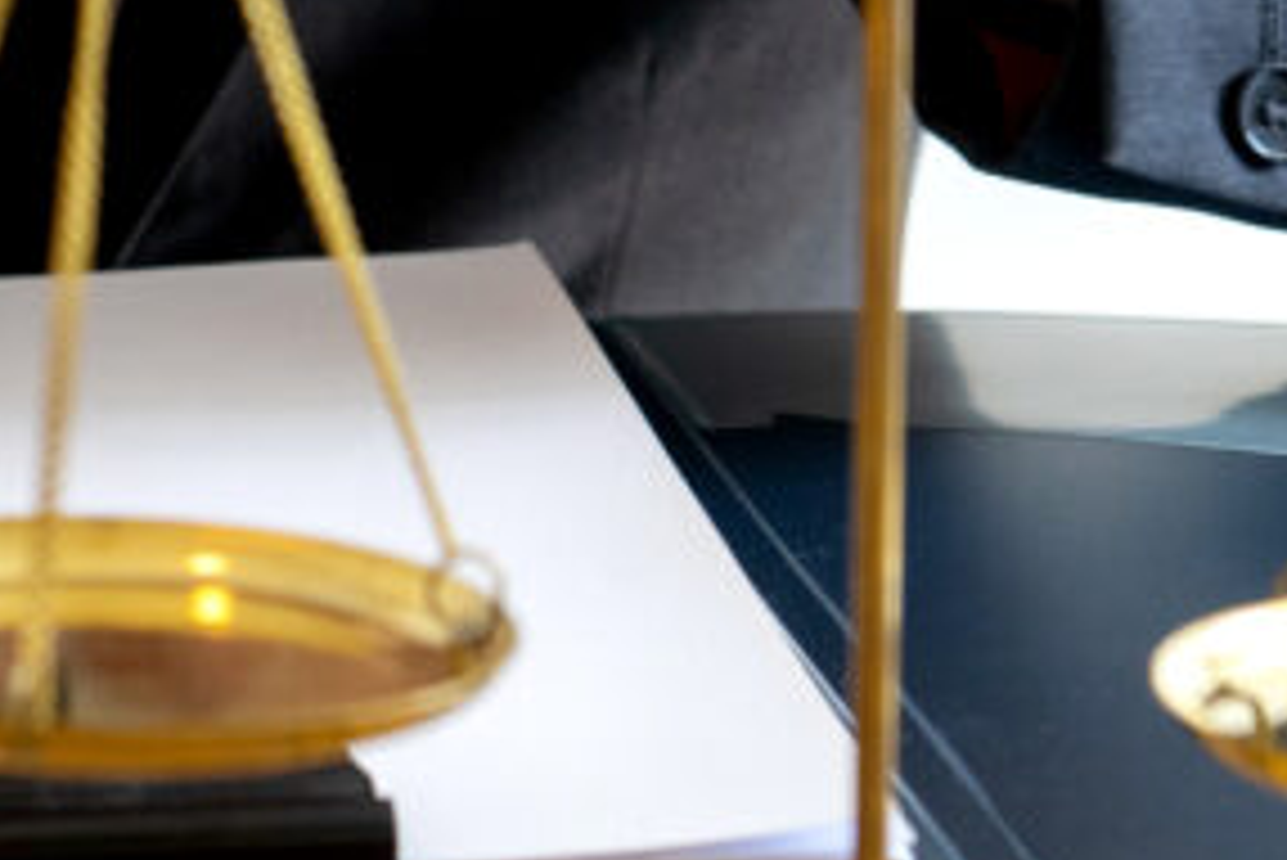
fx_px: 5508
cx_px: -148
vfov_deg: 8.9
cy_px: 7
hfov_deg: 13.1
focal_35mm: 154
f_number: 5
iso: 400
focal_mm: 43
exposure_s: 1/80
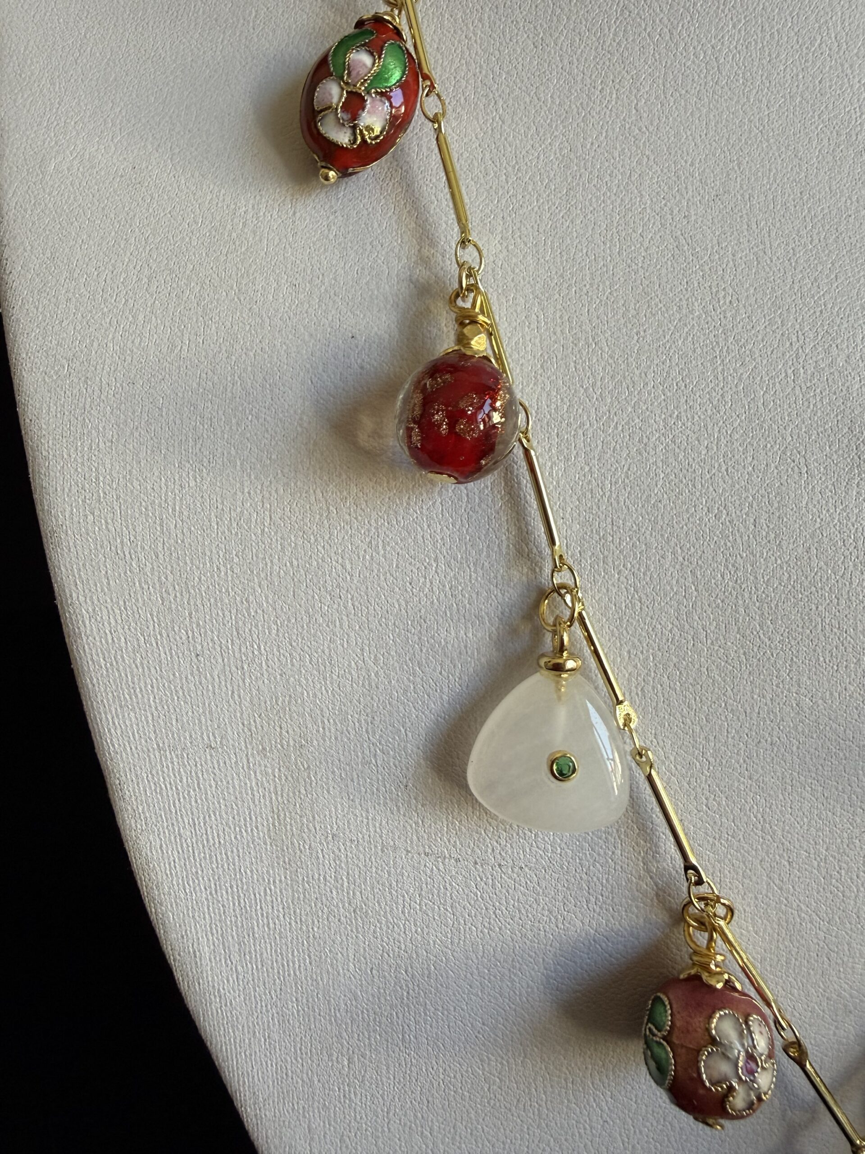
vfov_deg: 71.6
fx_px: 800
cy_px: 577
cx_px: 432
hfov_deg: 56.8
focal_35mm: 24
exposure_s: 1/99
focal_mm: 2.22
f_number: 2.2
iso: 125
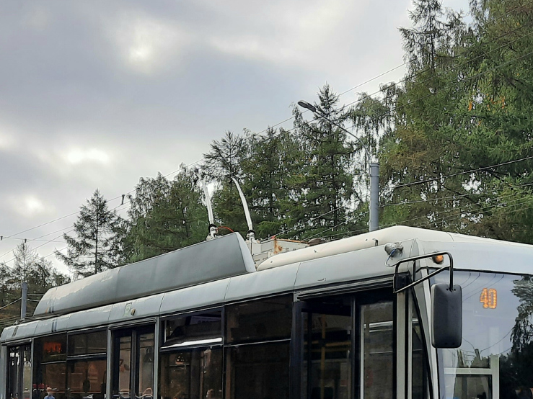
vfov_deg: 32.0
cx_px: 337
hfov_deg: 42.6
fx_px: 677
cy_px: 318
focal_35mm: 44
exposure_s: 1/417
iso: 32
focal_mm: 4.6
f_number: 2
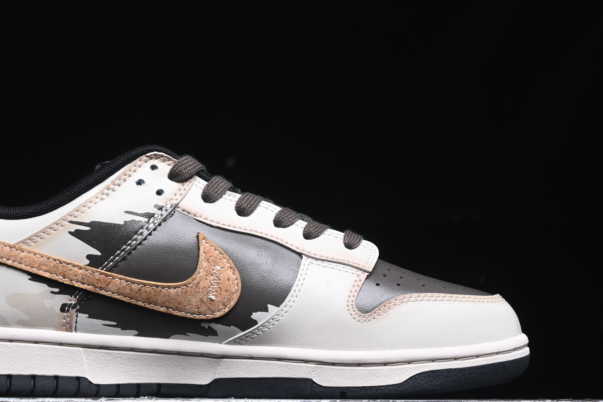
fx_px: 1876
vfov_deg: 12.2
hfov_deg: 18.2
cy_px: 209
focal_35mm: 112
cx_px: 218
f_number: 6.3
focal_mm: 50
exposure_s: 1/60
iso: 160
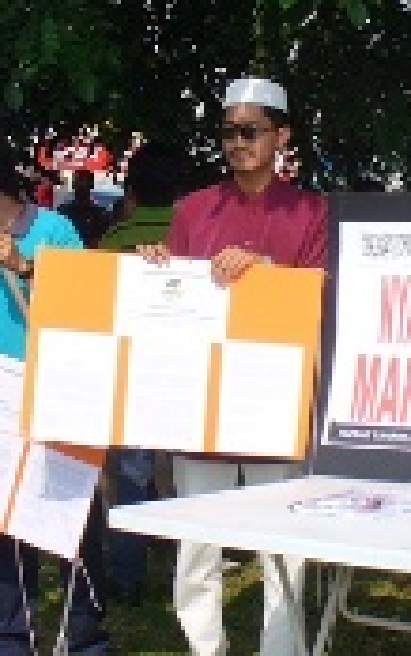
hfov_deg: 14.5
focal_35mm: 90
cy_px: 219
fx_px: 1610
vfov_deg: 22.9
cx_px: 317
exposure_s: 1/320
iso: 80
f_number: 5.6
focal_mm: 6.1
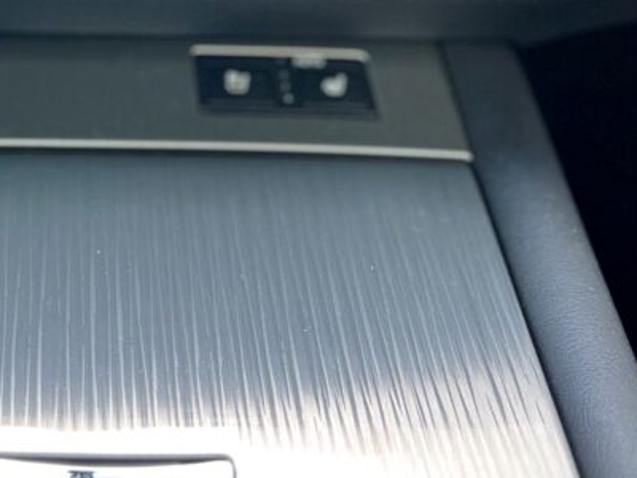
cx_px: 59
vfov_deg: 27.8
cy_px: 140
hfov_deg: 34.7
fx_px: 957
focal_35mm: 52
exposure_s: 1/60
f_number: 1.5
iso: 160
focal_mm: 5.7
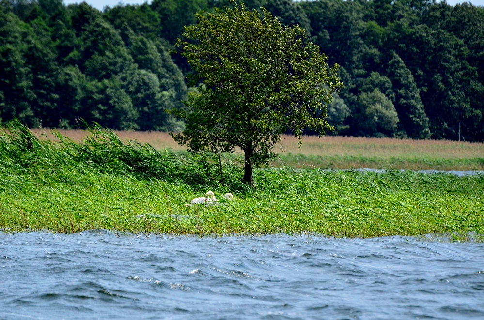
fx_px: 6036
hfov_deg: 4.6
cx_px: 242
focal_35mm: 450
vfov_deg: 3.0
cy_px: 160
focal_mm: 300
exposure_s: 1/8000
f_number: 5.6
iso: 2000
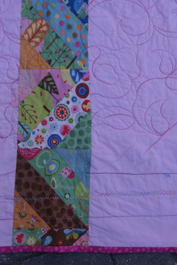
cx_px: 57
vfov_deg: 25.4
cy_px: 132
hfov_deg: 17.1
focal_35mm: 80
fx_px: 588
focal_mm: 35
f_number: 6.3
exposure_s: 1/125
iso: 100
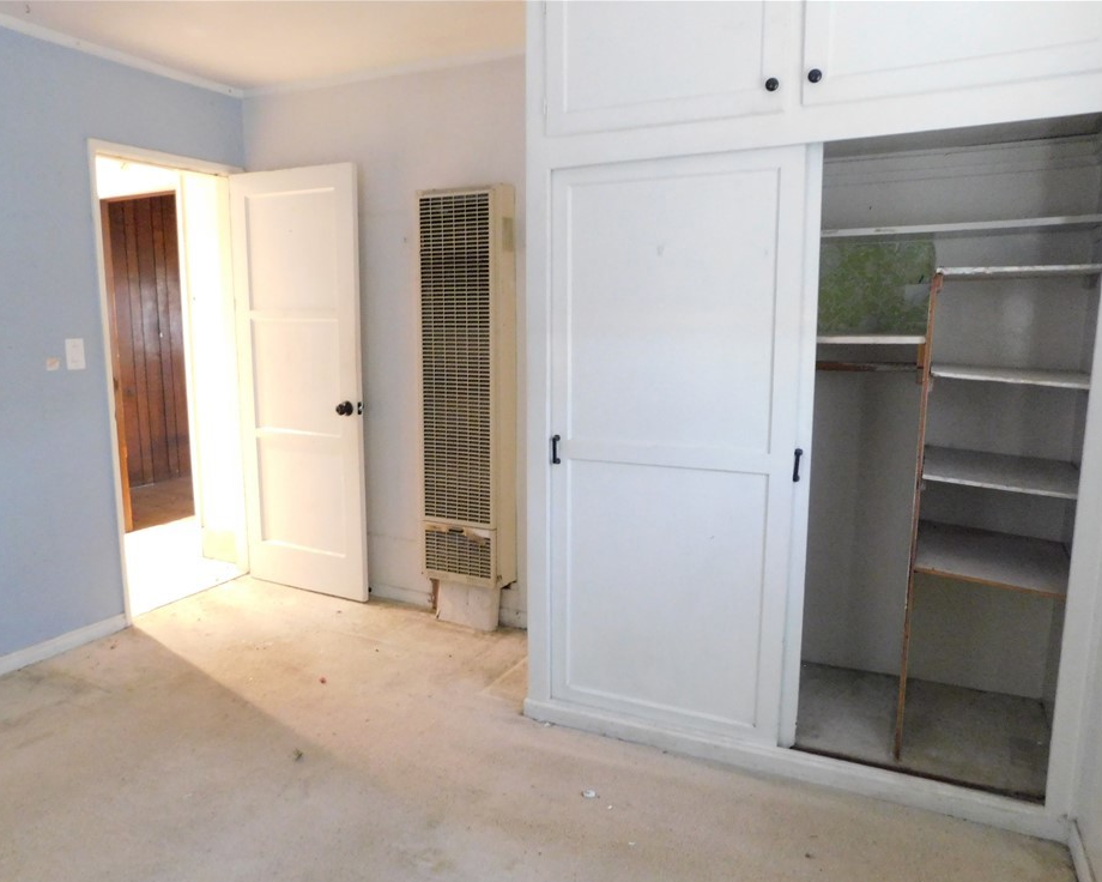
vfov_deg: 56.8
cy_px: 459
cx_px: 503
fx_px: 815
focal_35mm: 25
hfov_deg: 68.0
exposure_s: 1/8
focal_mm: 4
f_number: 3
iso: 800
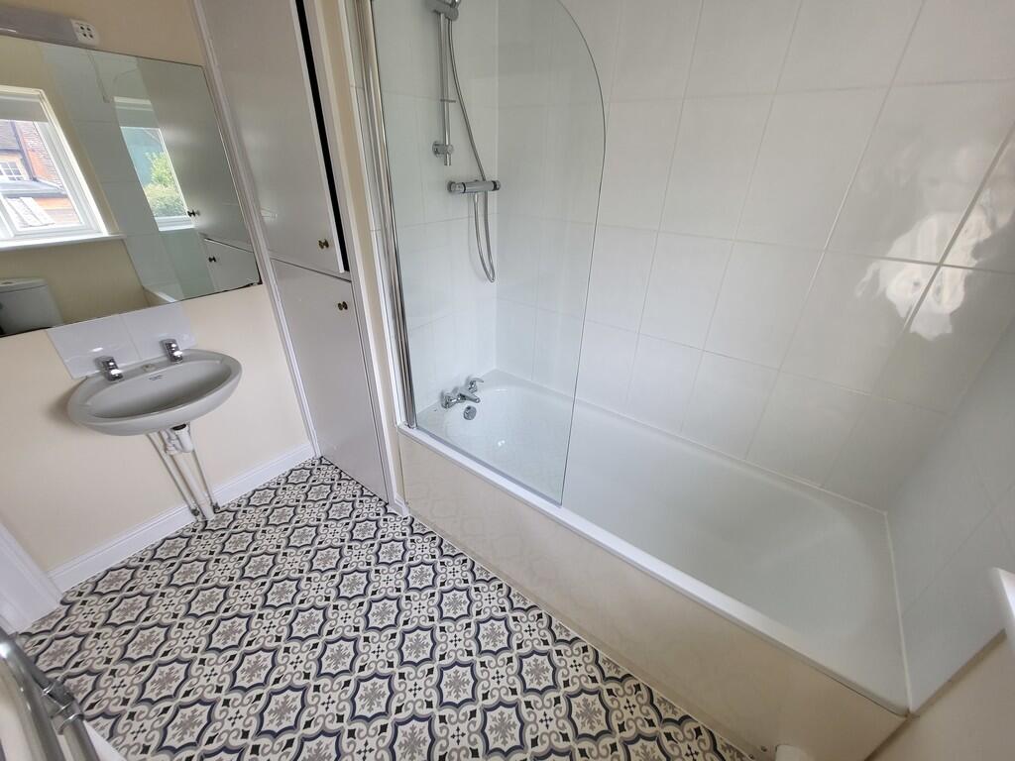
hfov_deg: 106.2
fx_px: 381
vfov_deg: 89.9
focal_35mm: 13
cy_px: 380
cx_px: 508
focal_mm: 1.74
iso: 64
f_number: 2.2
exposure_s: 1/50
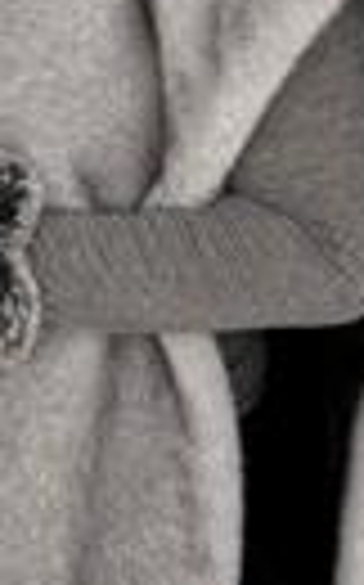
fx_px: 1448
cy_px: -27
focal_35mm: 91
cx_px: 31
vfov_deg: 21.8
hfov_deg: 14.2
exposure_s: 1/365
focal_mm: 6.76
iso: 80
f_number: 1.78
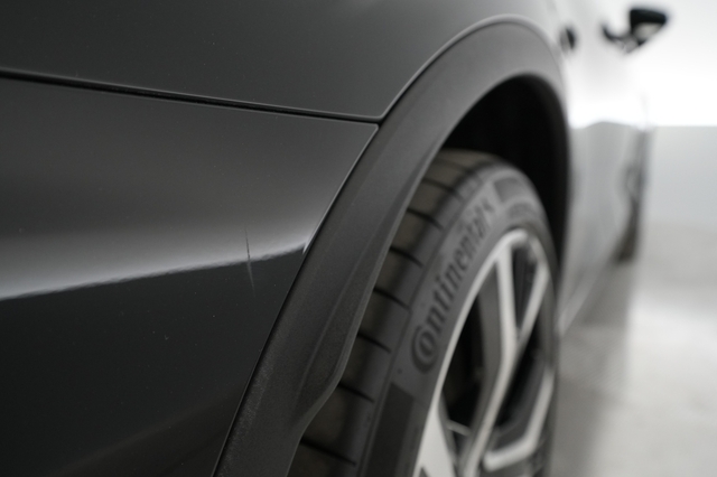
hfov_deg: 65.5
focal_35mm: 28
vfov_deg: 46.4
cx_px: 358
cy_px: 238
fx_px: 557
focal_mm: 28
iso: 2500
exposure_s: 1/100
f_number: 4.5
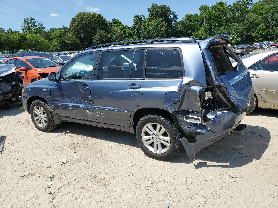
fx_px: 209
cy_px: 104
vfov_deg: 53.1
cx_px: 139
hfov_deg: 67.3
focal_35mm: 26
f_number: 1.5
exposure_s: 1/3333
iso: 50
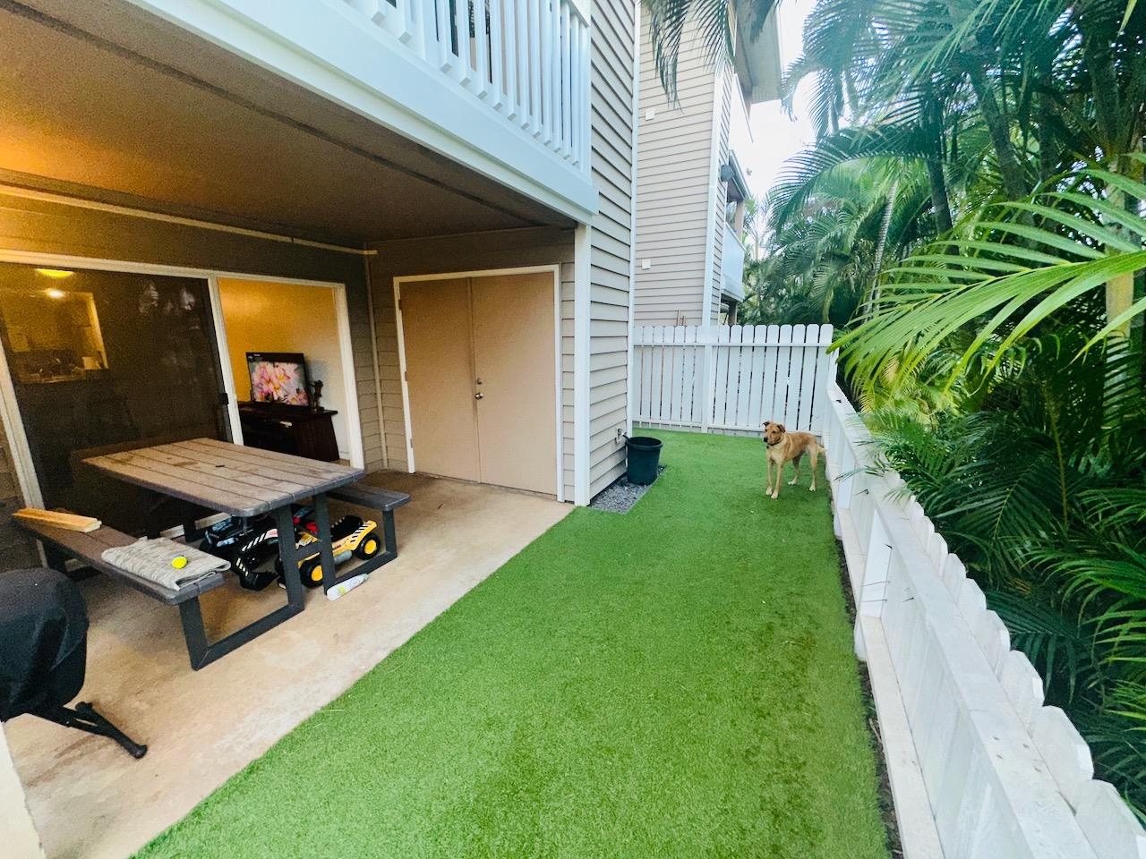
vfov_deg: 85.7
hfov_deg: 102.1
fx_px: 463
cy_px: 430
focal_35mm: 14
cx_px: 573
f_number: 2.2
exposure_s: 1/60
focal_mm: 2.22
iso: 100
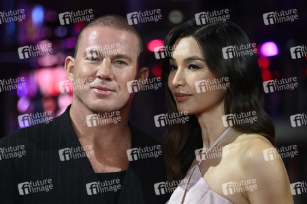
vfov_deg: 6.0
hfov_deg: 9.0
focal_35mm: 230
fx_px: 1960
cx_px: 154
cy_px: 102
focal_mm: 230
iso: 4000
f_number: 5.6
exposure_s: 1/250
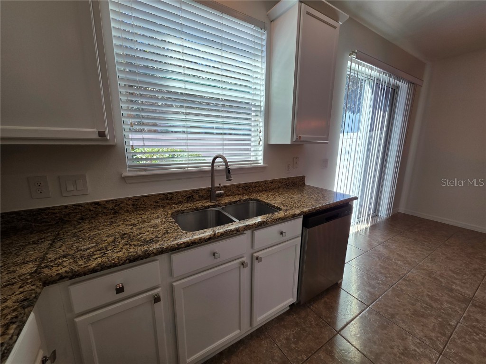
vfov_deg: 89.9
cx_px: 243
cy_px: 182
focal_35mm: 13
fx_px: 183
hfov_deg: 106.2
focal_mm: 2.2
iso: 25
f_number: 1.9
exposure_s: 1/120
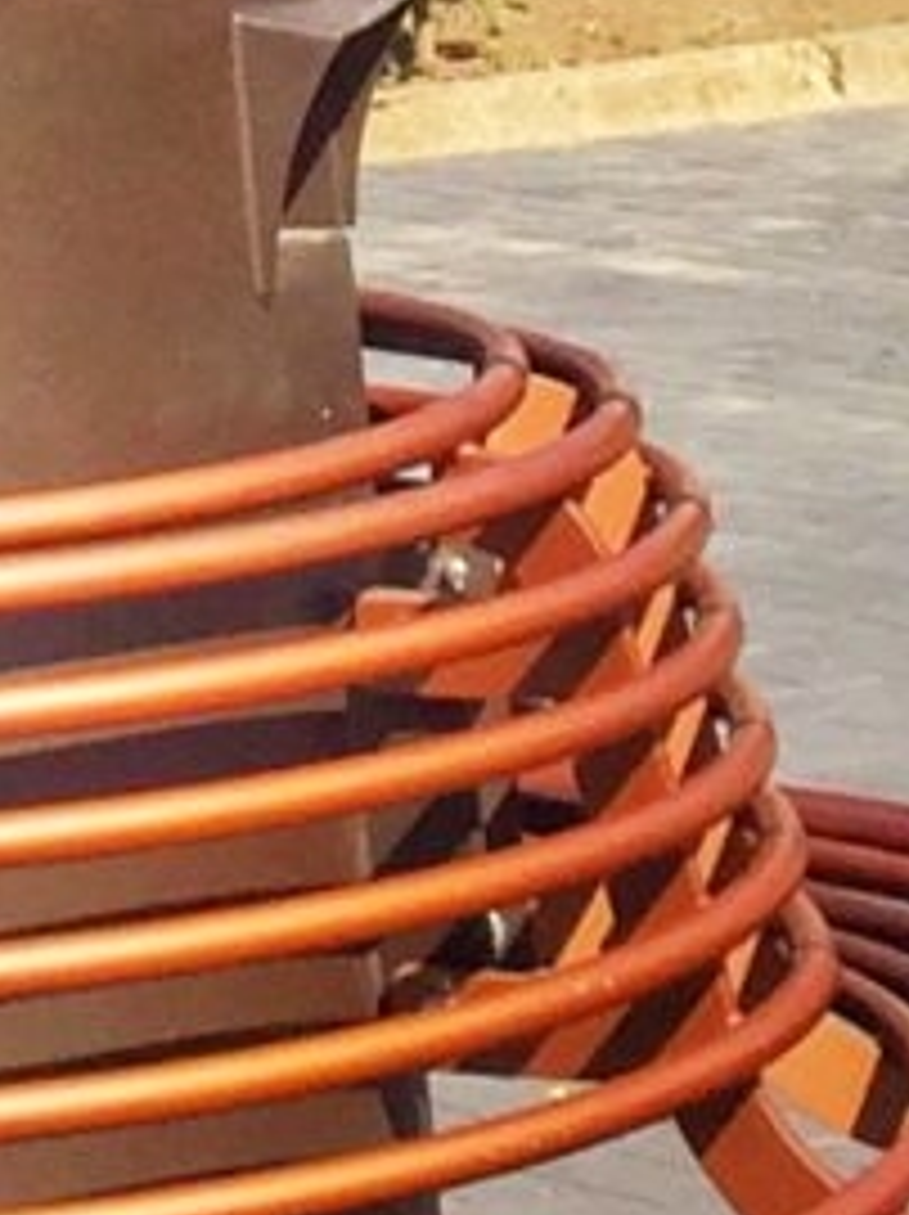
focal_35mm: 220
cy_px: -2151
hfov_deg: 6.5
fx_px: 7715
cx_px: -882
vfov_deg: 8.0
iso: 32
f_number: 2.2
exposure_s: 1/2198
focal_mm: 4.15
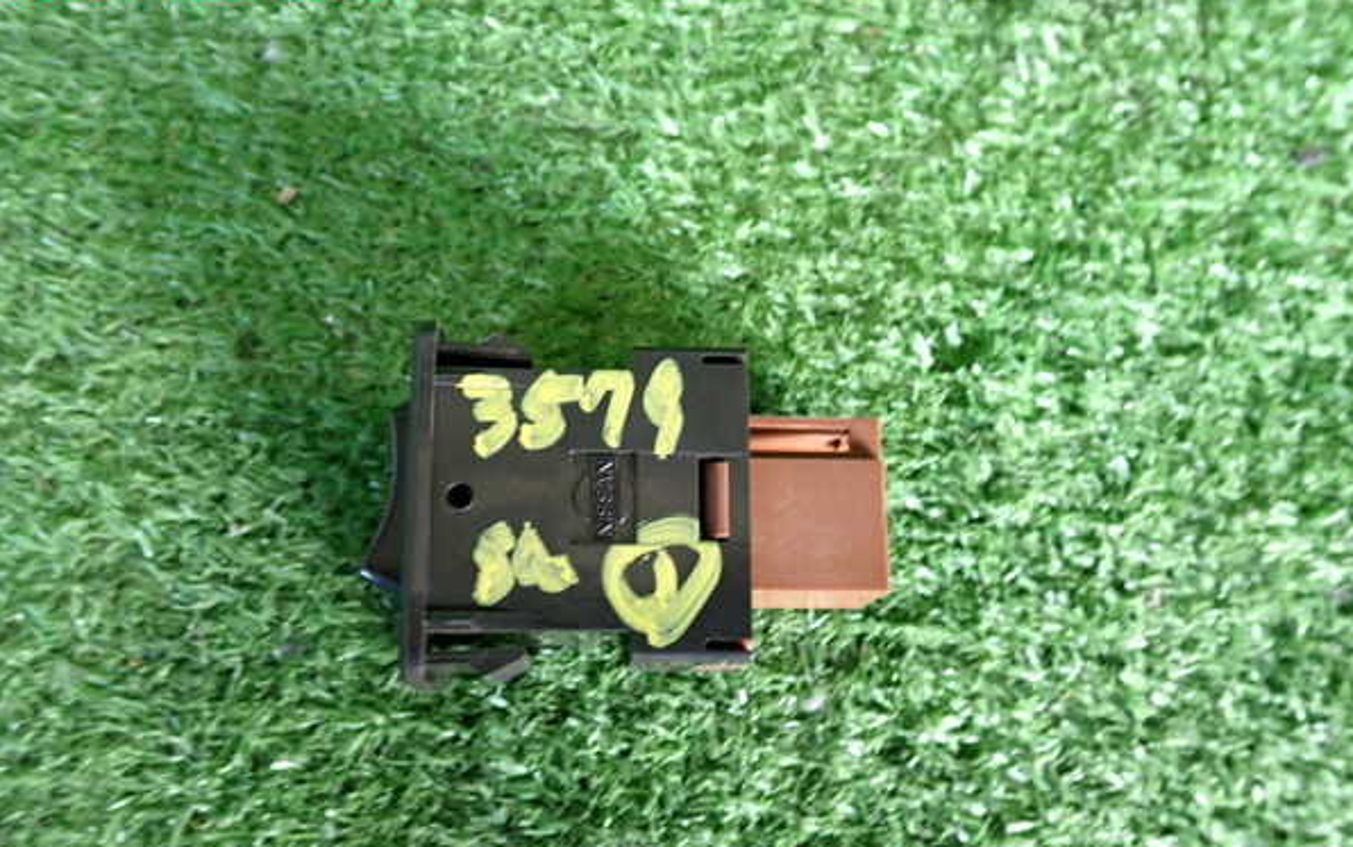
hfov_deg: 59.6
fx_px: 1180
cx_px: 679
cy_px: 466
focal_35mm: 32
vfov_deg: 39.4
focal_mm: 5.4
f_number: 2.3
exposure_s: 1/30
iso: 320
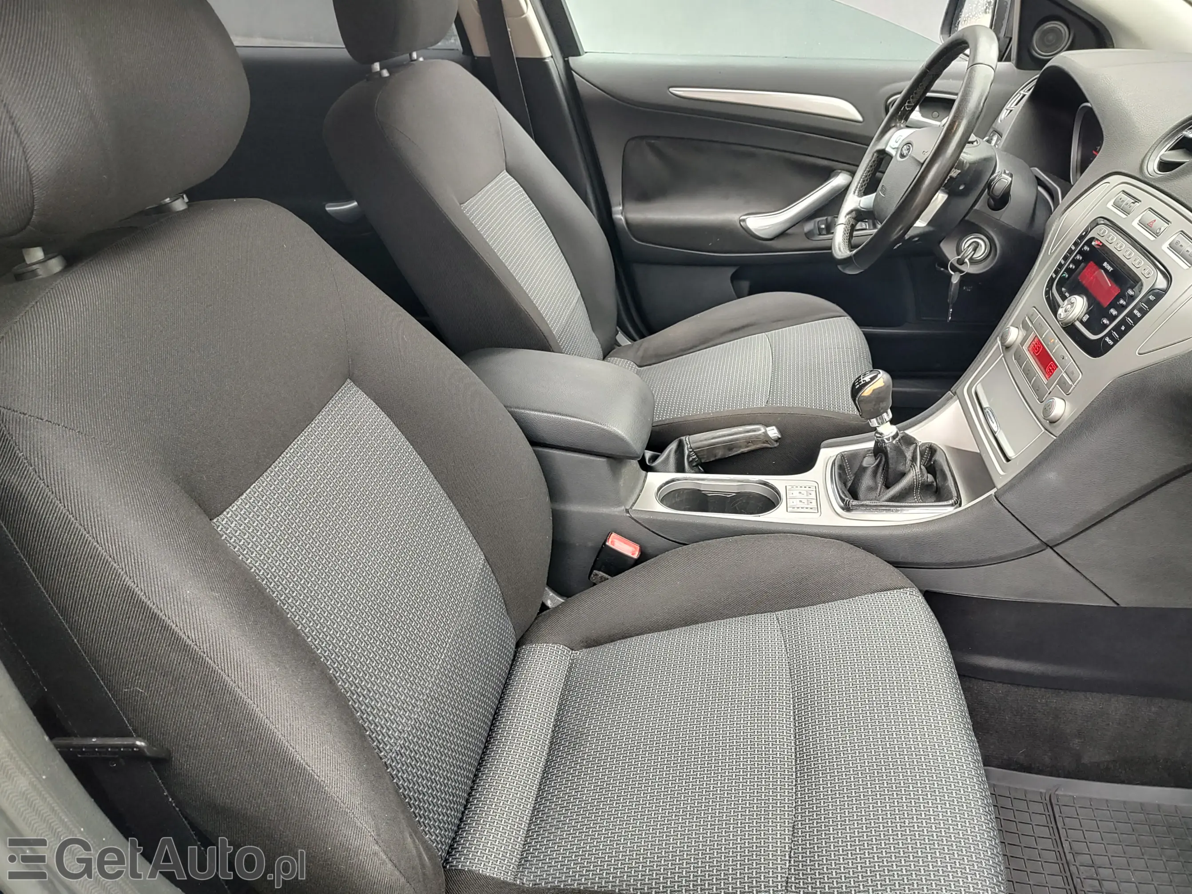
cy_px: 447
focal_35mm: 23
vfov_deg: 58.9
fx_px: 792
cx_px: 596
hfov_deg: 73.9
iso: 288
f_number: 1.8
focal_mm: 5.56
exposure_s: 1/50
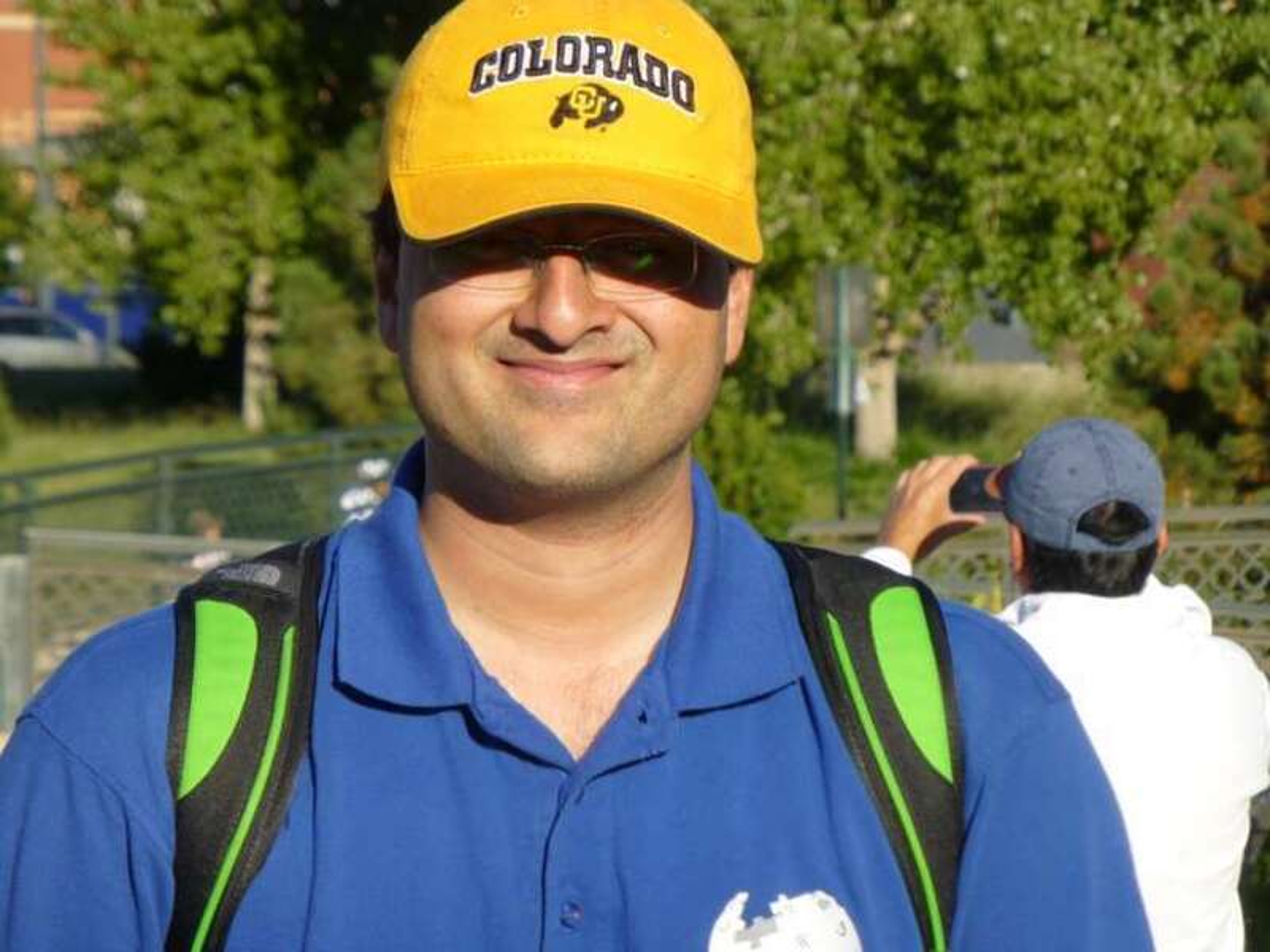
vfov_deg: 7.5
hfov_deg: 9.9
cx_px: 635
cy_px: 476
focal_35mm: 199
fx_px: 7301
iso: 100
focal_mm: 35.6
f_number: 5.5
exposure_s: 1/400
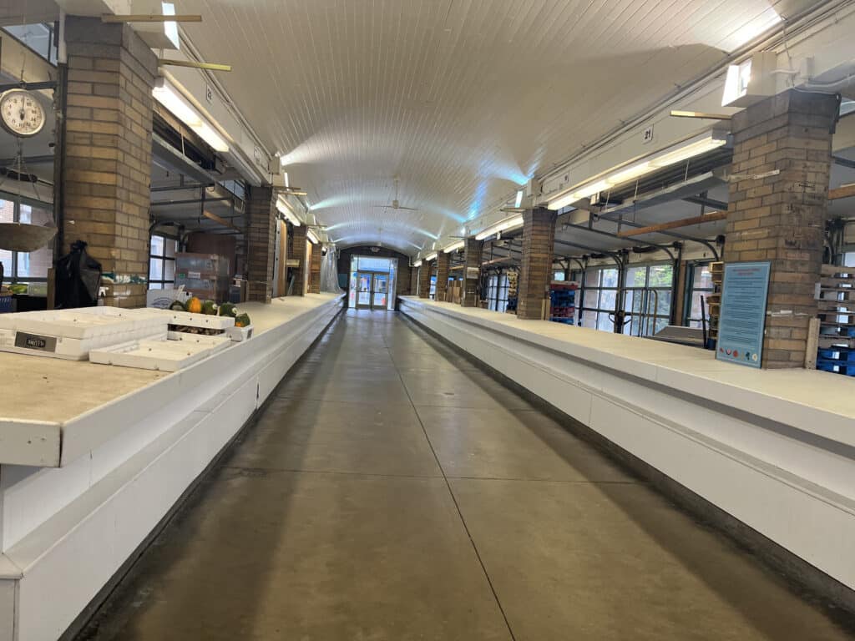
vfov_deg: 53.1
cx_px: 428
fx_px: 642
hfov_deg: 67.3
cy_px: 320
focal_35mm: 26
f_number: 1.6
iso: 125
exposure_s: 1/120
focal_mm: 5.1
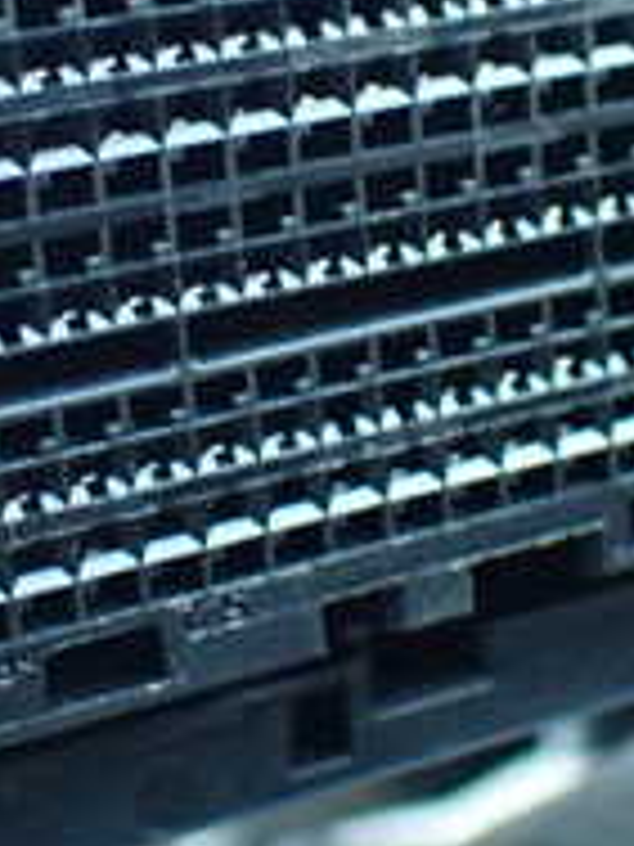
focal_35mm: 102
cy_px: 256
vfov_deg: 19.2
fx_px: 2491
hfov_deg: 14.5
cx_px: 261
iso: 320
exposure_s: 1/30
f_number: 2.4
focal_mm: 5.79
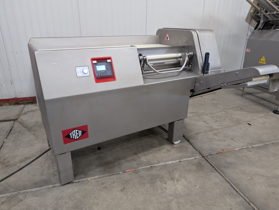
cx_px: 140
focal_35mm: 24
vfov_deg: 56.9
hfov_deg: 71.5
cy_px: 105
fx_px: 194
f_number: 1.68
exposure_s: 1/16.7
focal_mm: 6.9
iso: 113
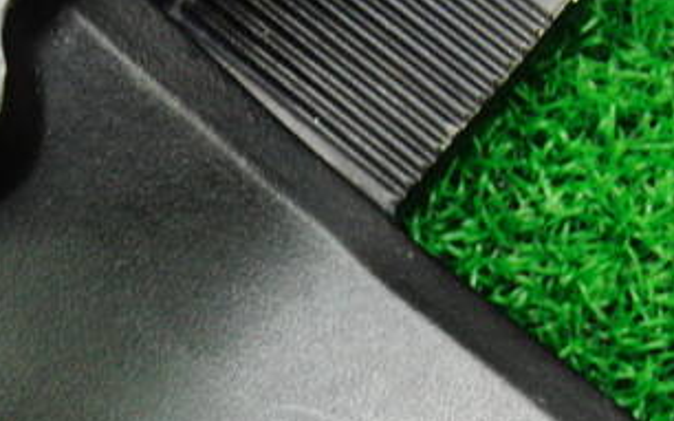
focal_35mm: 82
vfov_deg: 15.7
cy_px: 381
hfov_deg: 25.2
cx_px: 368
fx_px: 1506
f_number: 3.6
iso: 400
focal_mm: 6.42
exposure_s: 1/25
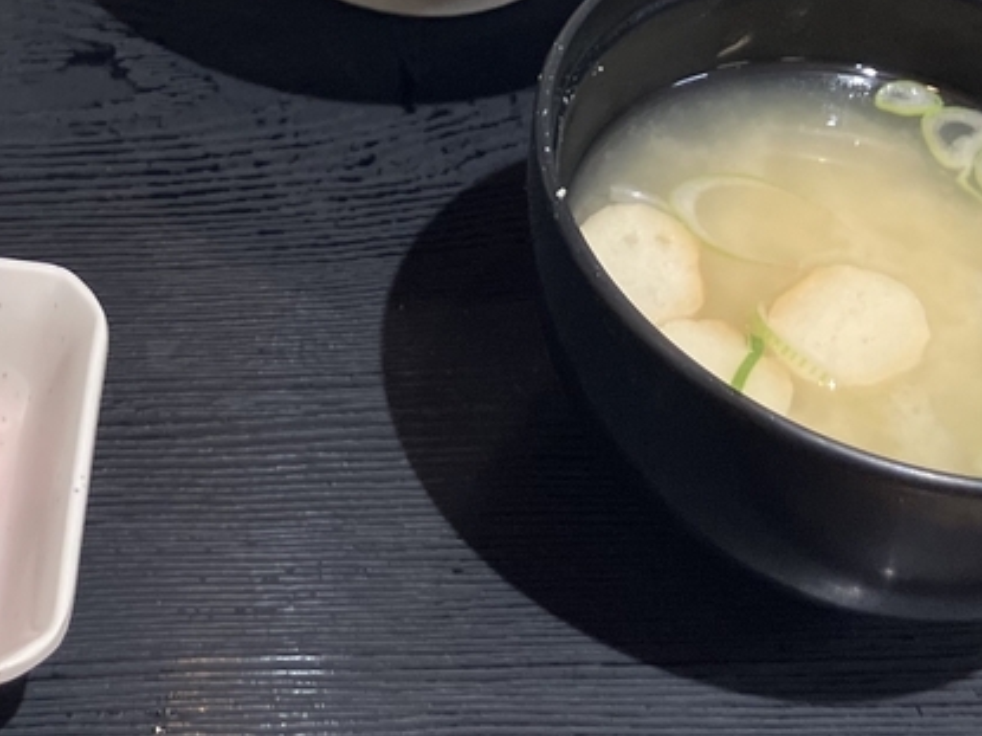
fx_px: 2297
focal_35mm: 81
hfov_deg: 23.2
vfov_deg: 17.8
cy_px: 7
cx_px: 7
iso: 50
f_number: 1.8
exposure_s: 1/60
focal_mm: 3.99
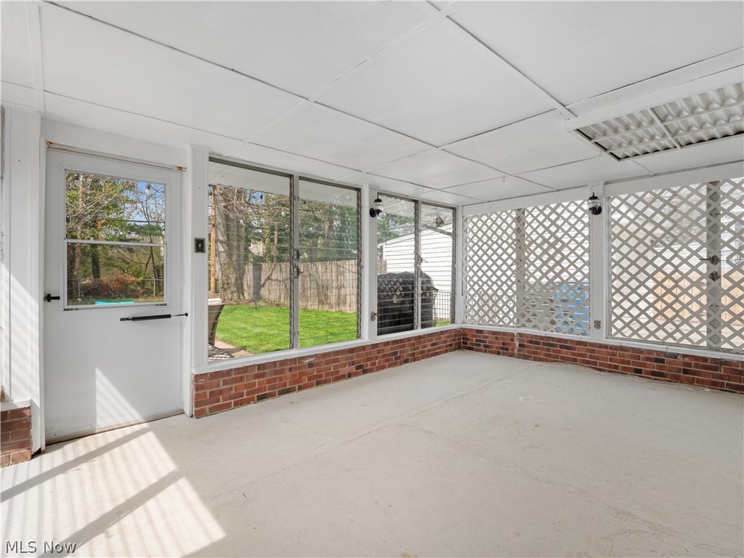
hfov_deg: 94.5
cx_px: 372
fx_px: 344
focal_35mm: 16
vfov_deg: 78.1
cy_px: 279
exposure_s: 1/500
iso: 800
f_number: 6.3
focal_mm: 8
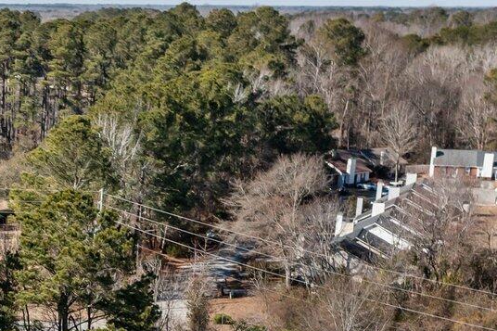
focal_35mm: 107
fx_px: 1477
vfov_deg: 12.0
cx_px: -66
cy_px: 557
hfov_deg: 18.3
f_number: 2.8
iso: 100
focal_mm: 10.26
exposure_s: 1/500
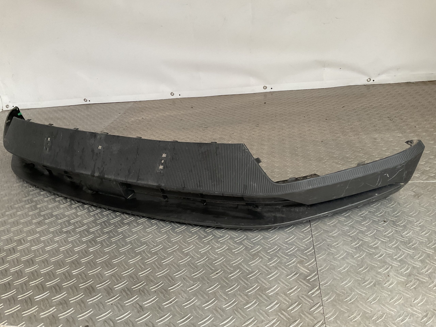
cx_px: 218
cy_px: 164
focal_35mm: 29
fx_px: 365
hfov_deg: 61.7
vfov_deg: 48.2
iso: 80
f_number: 1.8
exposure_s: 1/50
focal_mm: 3
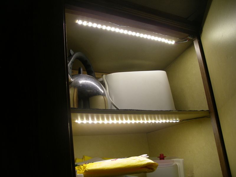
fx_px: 252
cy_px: 88
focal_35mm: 37
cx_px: 118
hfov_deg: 50.1
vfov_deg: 38.7
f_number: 2.8
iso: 160
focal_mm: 7.8
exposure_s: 1/40
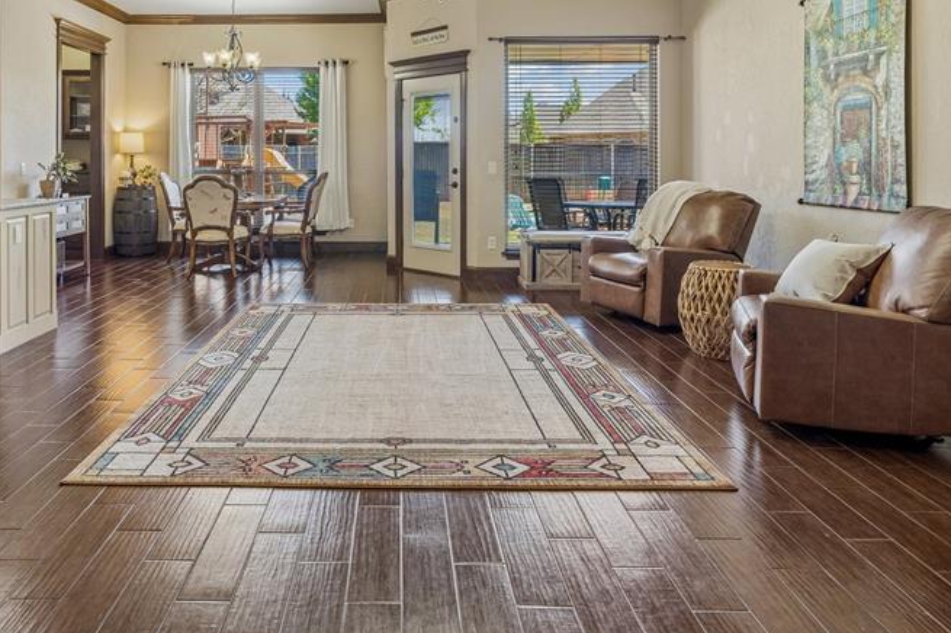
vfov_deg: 49.5
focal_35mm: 25
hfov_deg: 70.6
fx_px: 660
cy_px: 168
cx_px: 370
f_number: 8
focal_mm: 16
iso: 200
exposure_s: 1/30
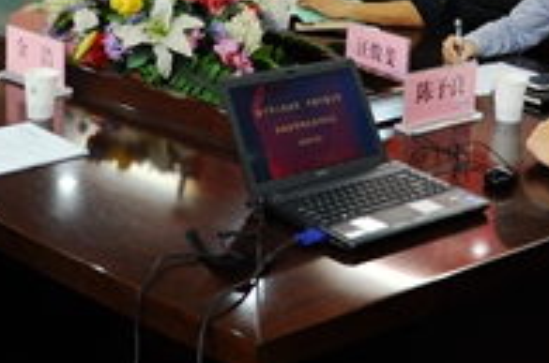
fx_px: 1126
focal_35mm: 74
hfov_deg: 27.2
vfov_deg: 17.2
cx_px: 175
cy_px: -114
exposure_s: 1/60
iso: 800
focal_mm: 24
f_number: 3.2
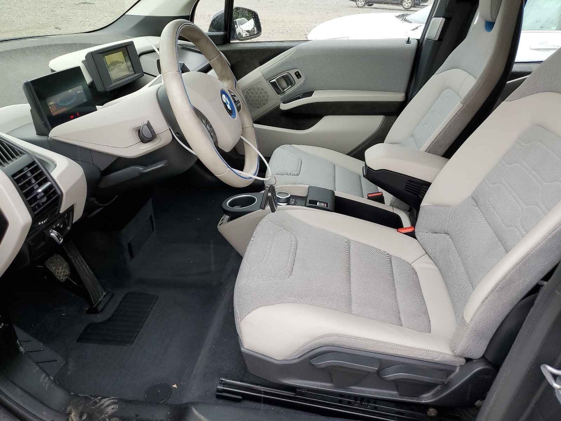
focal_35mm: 26
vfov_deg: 53.1
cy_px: 210
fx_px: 421
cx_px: 280
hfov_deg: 67.3
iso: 63
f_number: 1.5
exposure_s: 1/120
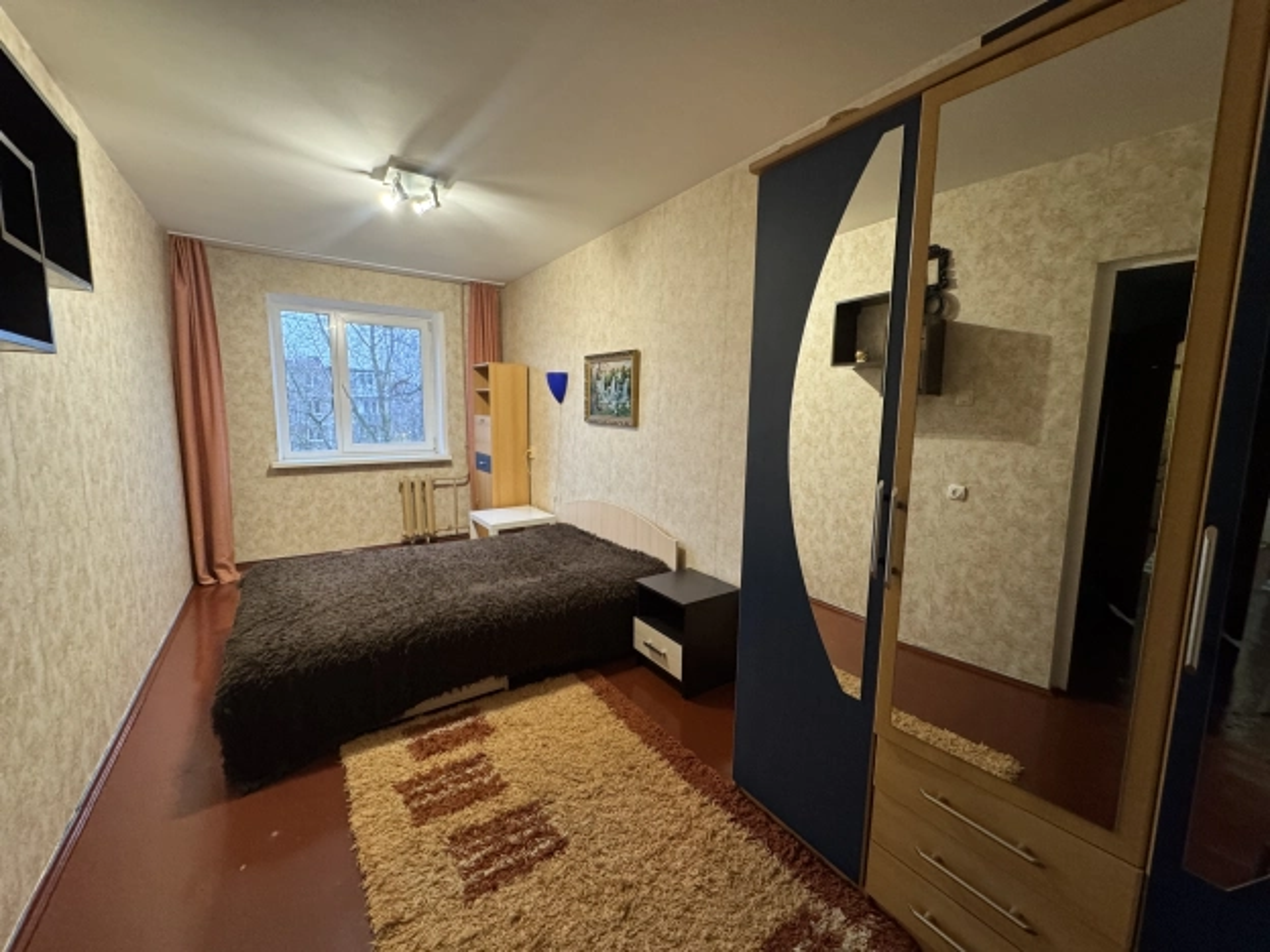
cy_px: 476
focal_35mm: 14
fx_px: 514
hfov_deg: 102.1
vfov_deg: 85.7
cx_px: 635
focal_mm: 2.22
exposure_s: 1/50
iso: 320
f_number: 2.2
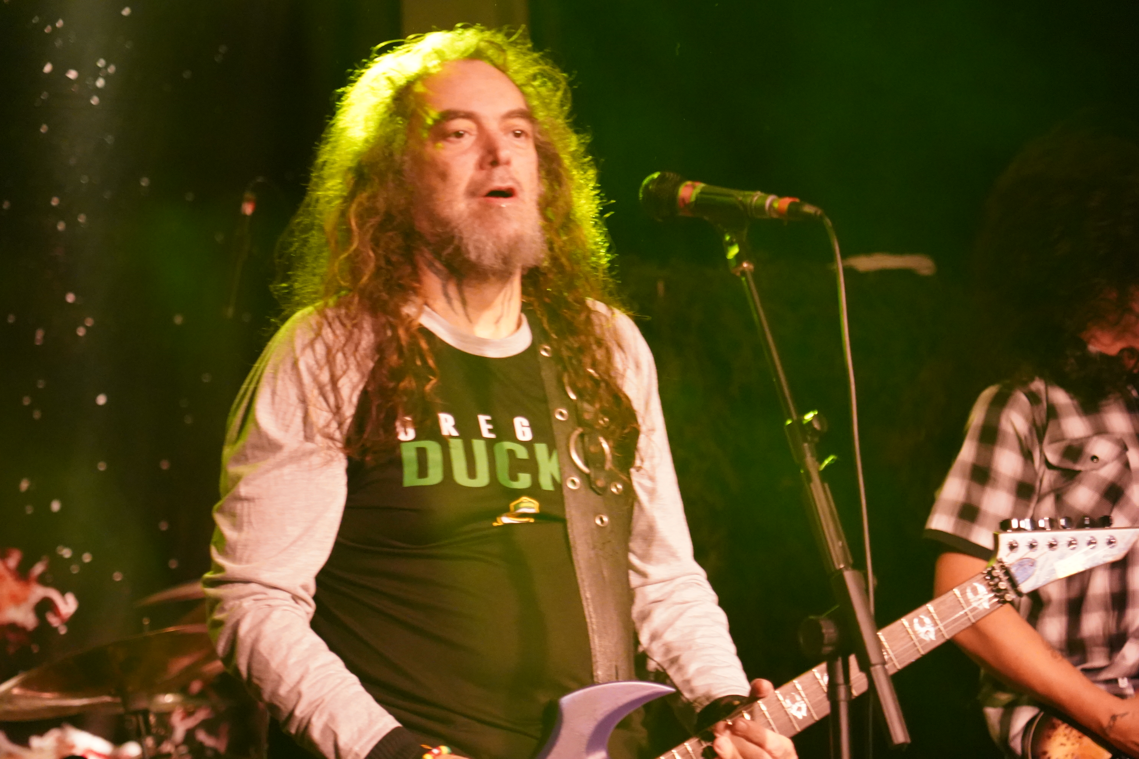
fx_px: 3322
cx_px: 570
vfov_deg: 13.0
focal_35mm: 105
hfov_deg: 19.5
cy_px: 380
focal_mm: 105
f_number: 4
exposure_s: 1/125
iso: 12800
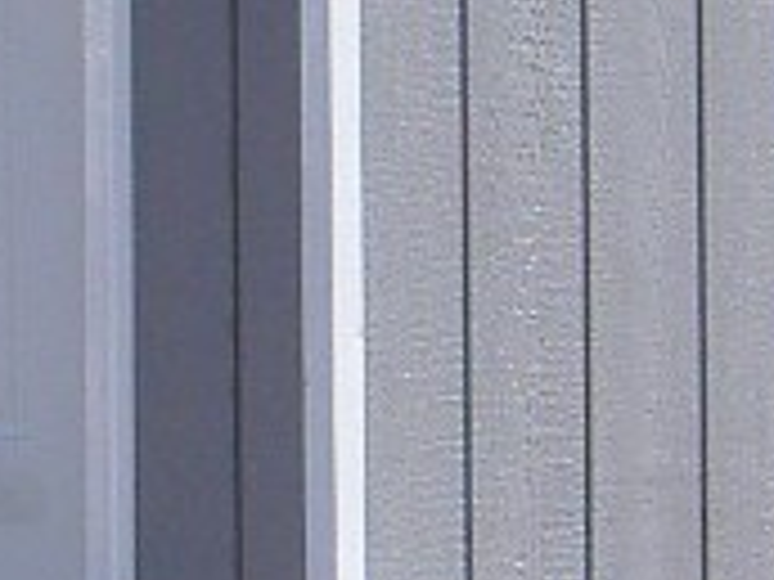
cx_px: 292
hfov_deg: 6.7
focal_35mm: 294
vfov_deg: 5.1
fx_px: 6574
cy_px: 162
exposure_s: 1/500
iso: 100
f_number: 4.7
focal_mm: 8
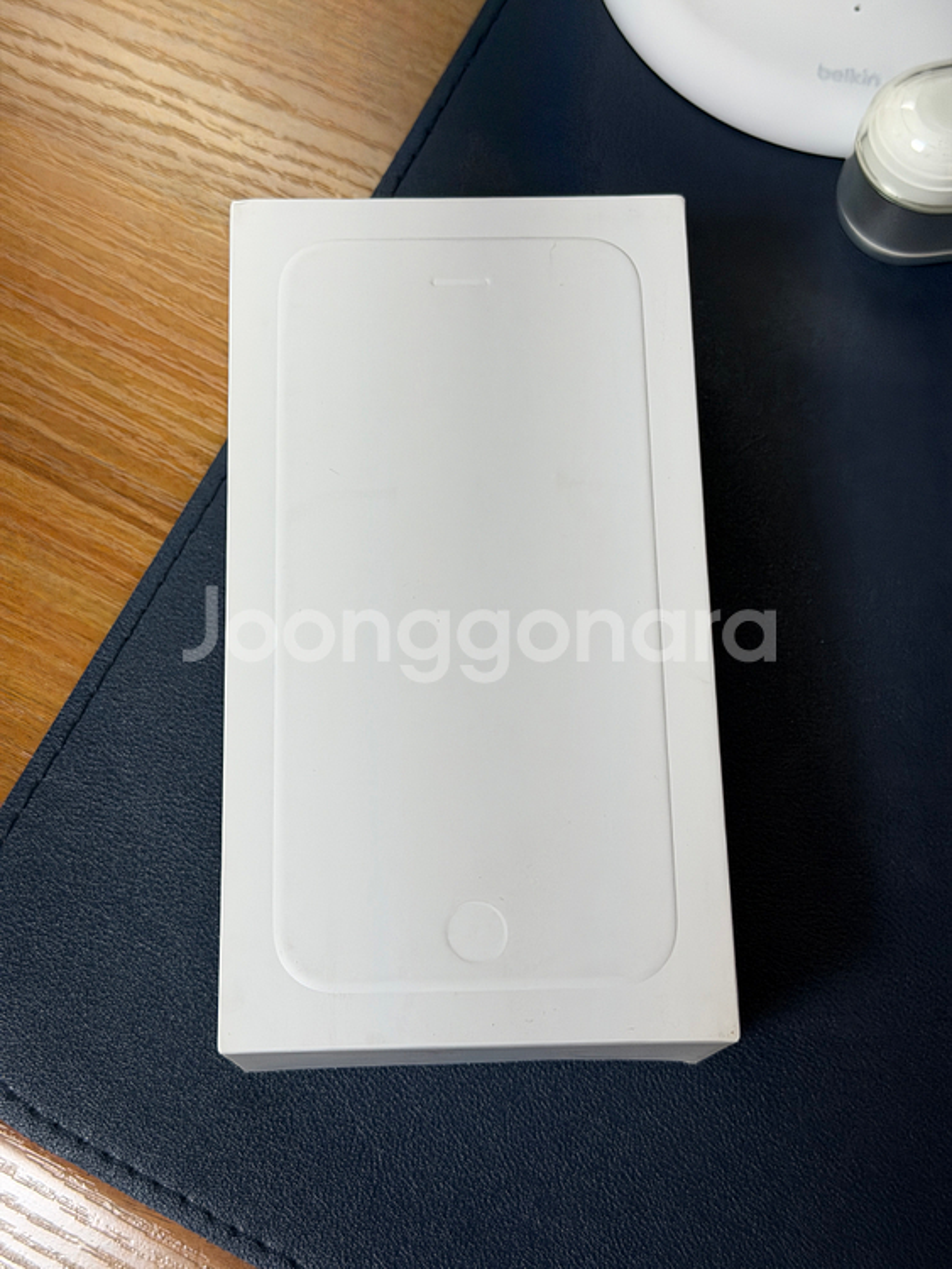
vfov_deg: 39.6
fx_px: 1759
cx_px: 476
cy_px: 634
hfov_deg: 30.3
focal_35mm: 48
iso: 50
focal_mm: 6.76
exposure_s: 1/76
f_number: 1.78
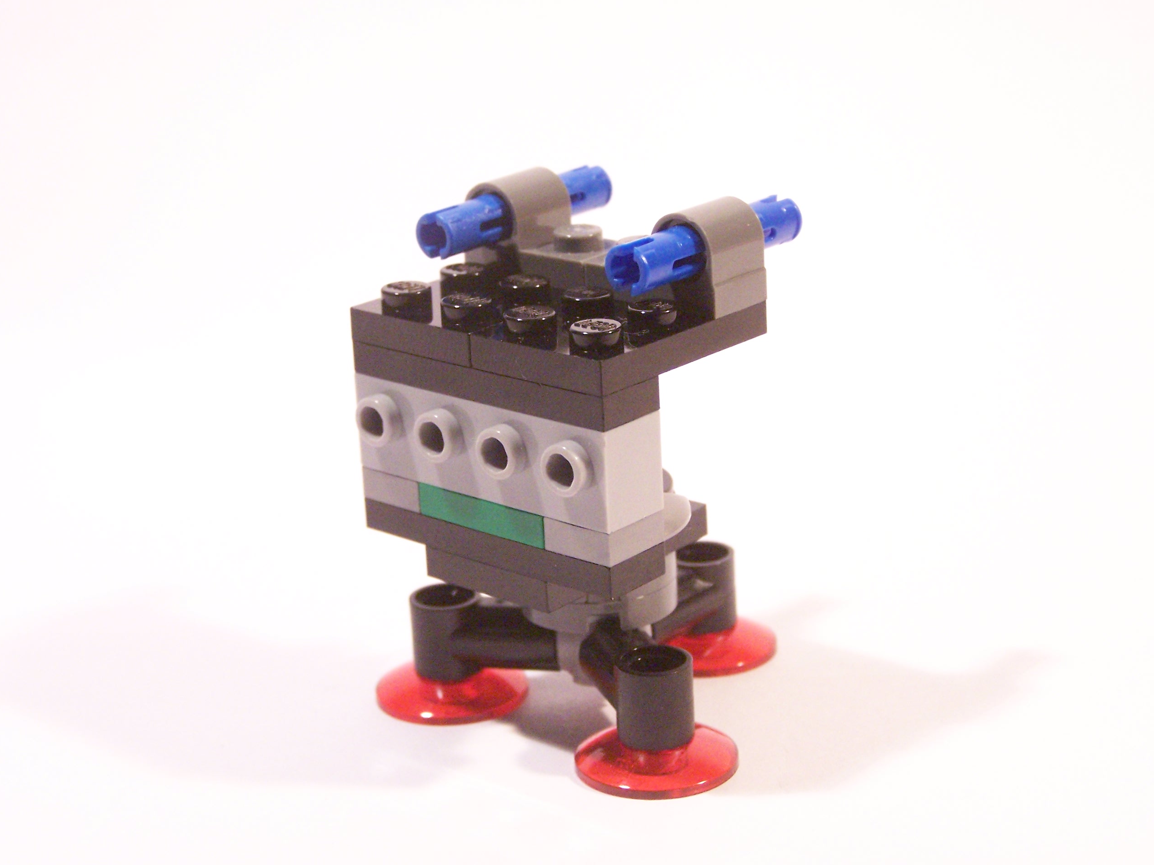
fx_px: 2333
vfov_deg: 21.0
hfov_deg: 27.8
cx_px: 583
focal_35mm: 70
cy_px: 432
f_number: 3.2
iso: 400
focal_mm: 11.5
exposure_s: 1/45
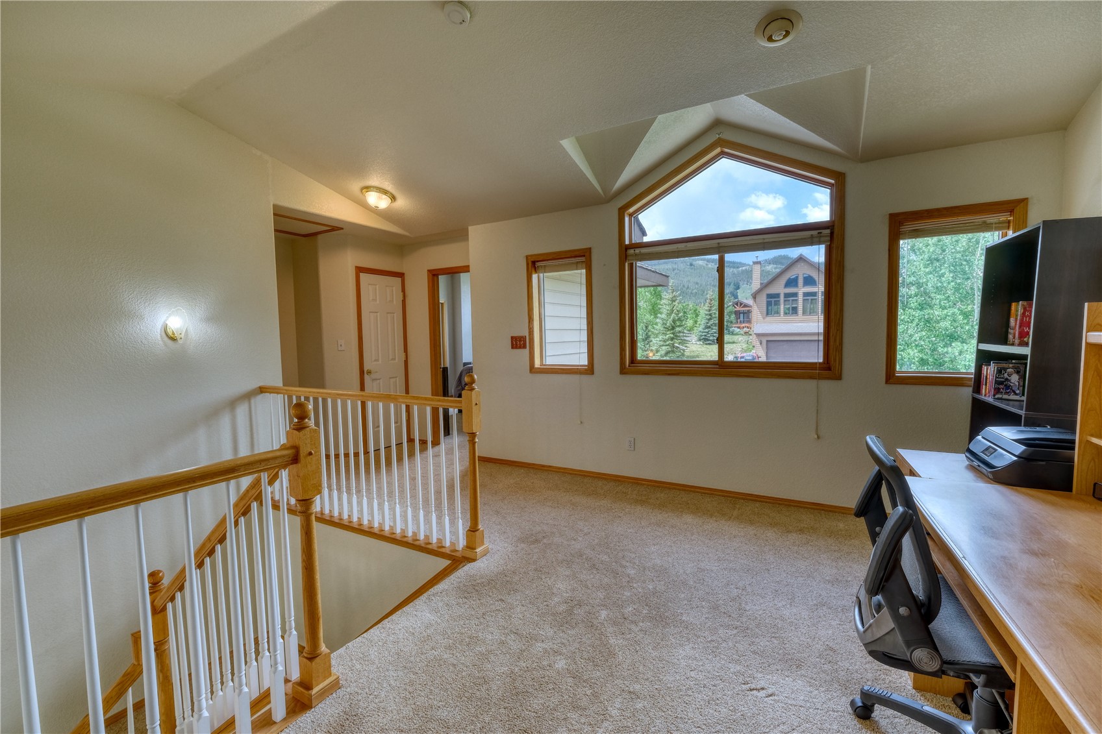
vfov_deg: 77.3
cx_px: 551
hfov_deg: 100.4
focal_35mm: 15
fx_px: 459
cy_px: 367
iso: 1000
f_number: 6.4
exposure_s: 1
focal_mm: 10
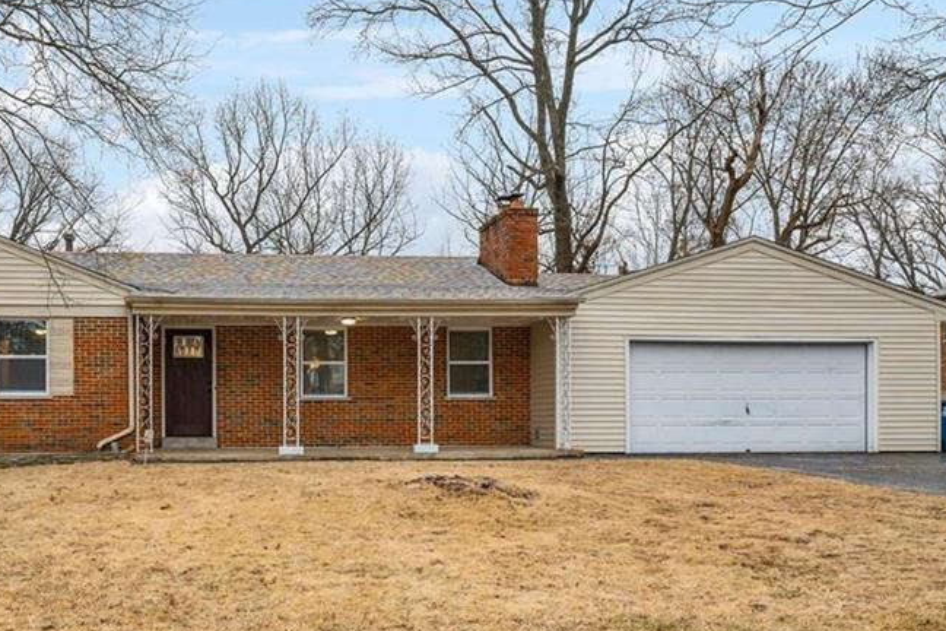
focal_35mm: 37
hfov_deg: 50.5
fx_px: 972
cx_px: 285
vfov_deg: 35.5
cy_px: 433
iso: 400
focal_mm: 15
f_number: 8
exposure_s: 1/80
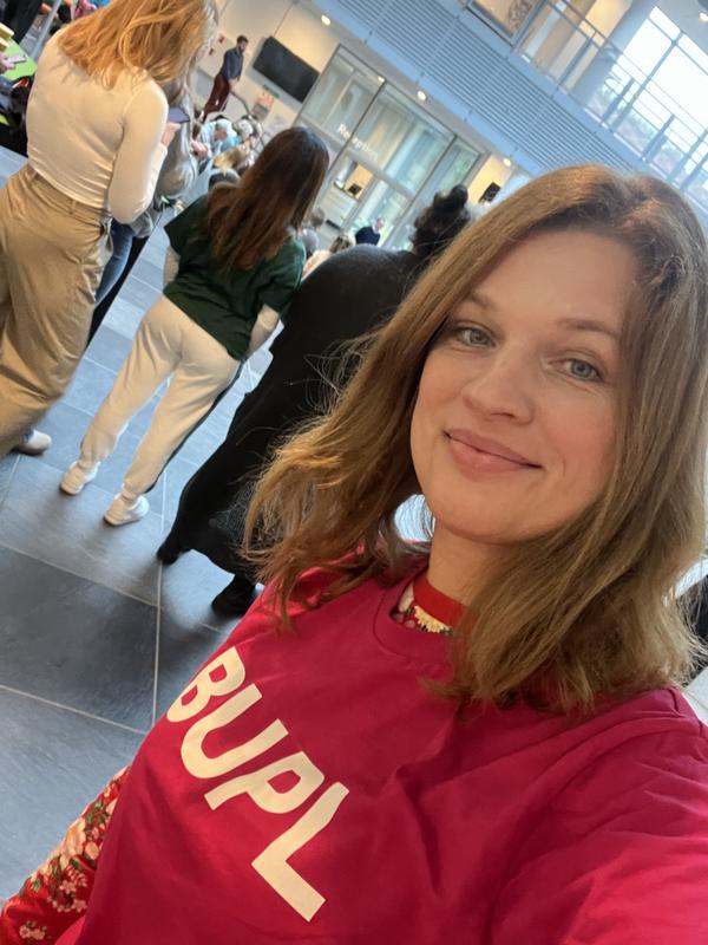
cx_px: 354
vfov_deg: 60.0
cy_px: 472
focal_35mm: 30
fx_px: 818
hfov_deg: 46.8
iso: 500
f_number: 2.2
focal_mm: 2.71
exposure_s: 1/29
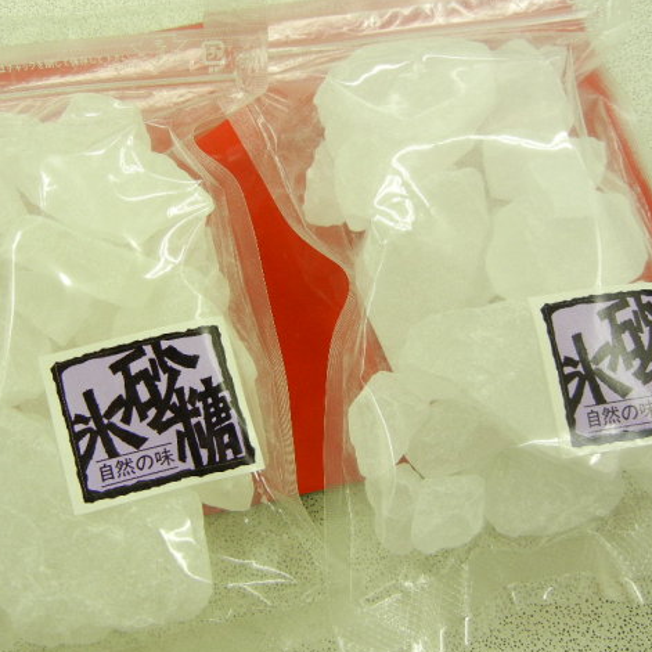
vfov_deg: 46.0
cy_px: 327
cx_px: 288
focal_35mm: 36
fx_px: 767
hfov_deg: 46.0
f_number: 3.5
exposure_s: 1/60
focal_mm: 5.4
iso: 297
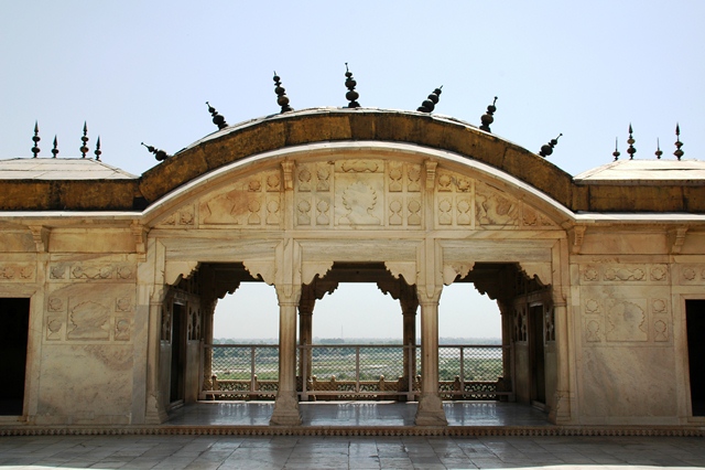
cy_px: 235
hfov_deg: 51.3
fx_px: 734
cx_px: 352
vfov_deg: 35.5
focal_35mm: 38
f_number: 11
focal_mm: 25
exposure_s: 1/320
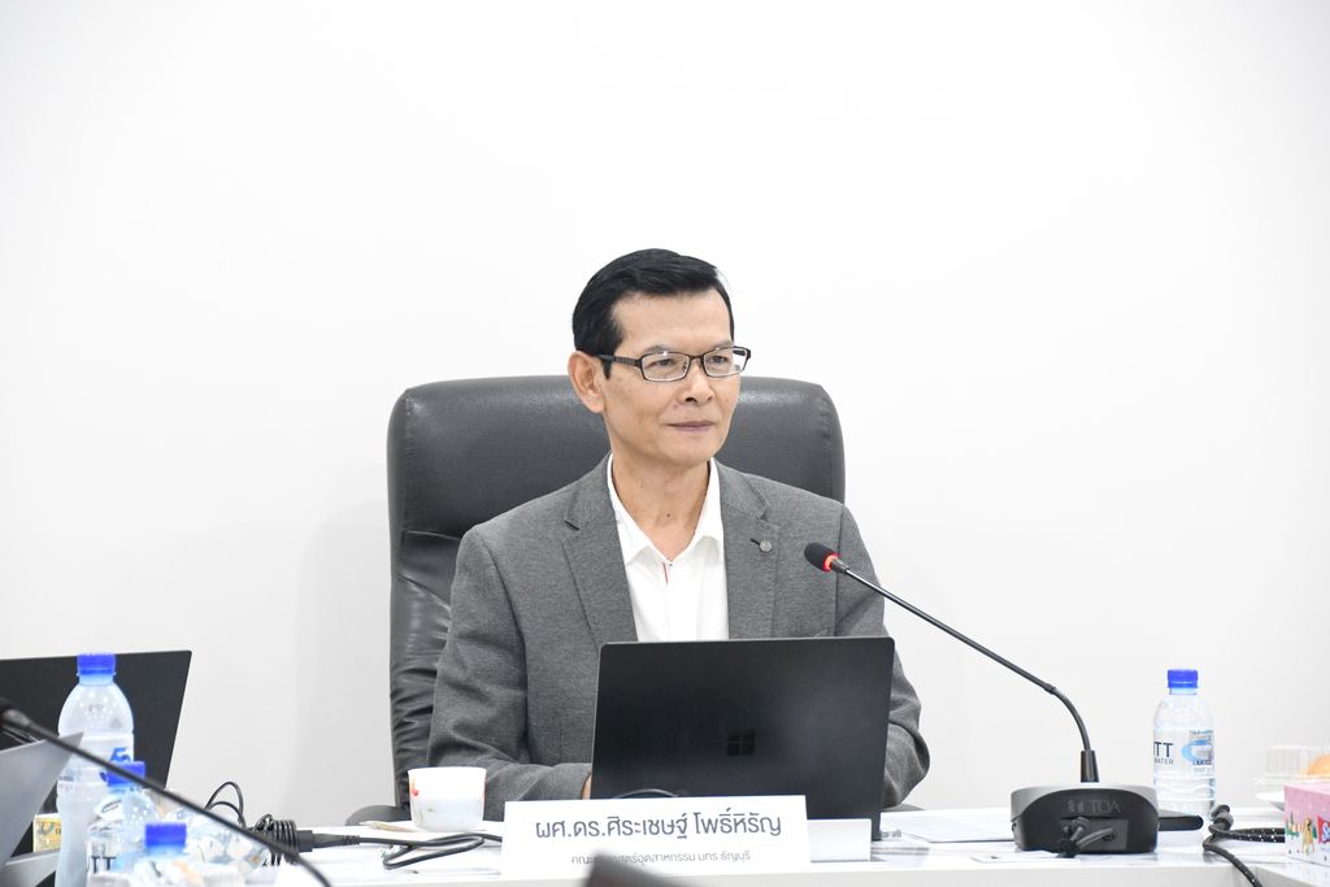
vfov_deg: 8.7
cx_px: 665
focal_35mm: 157
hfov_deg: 13.1
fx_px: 5801
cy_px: 444
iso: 2800
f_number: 5.6
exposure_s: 1/50
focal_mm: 105
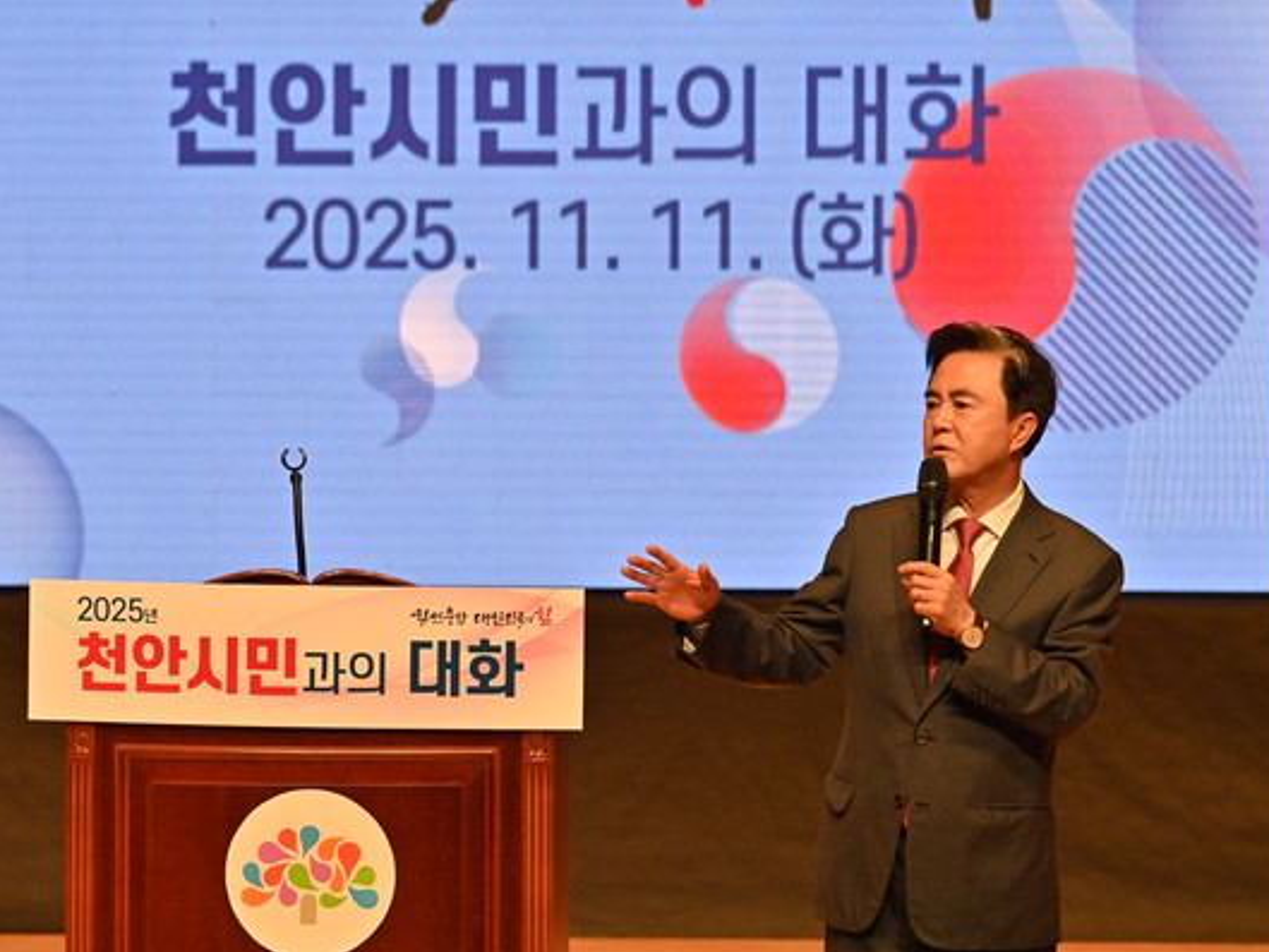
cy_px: 477
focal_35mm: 218
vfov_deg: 6.8
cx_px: 597
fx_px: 7994
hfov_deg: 9.1
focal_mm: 200
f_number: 7.1
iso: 1000
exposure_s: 1/320
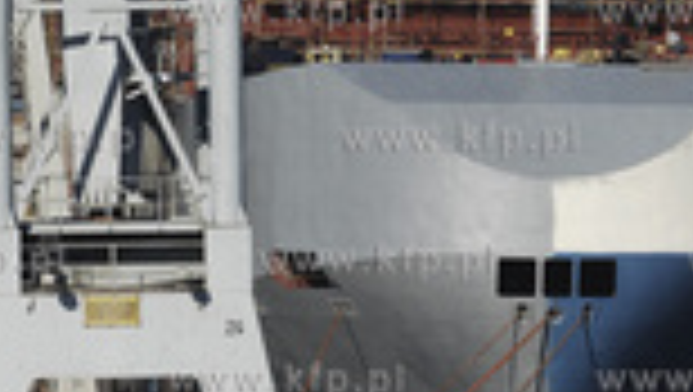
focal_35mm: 457
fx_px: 8406
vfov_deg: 2.7
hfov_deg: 4.7
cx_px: 320
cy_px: 131
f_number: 8
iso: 100
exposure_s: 1/400
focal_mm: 112
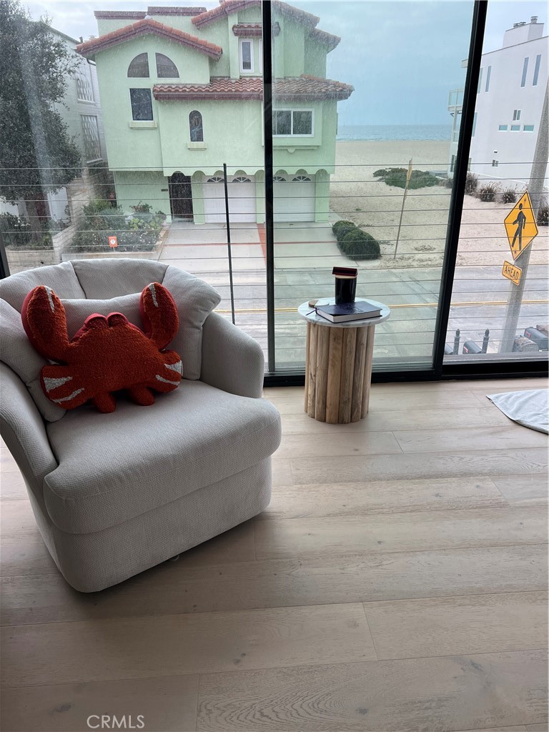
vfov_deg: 67.3
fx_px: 550
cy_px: 366
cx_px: 274
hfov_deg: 53.1
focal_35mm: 26
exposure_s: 1/1280
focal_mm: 5.7
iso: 50
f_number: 1.5
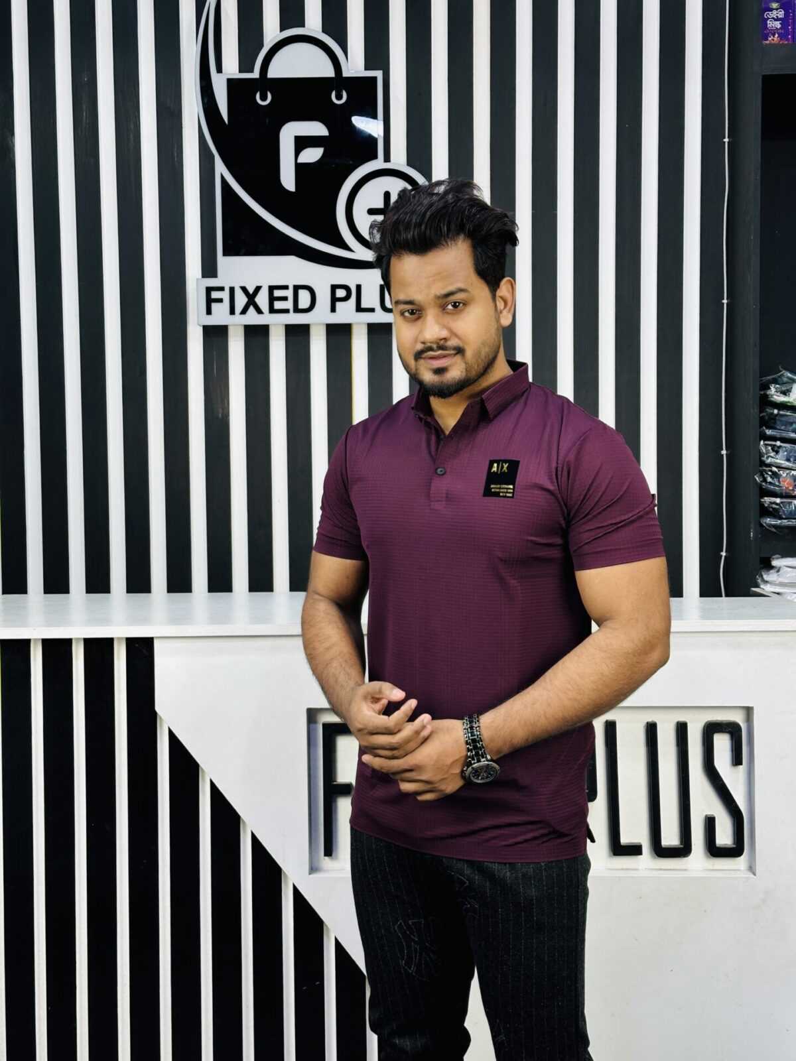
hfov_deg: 30.3
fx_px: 1472
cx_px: 398
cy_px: 530
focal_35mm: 48
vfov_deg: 39.7
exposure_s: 1/100
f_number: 1.78
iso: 64
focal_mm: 6.86
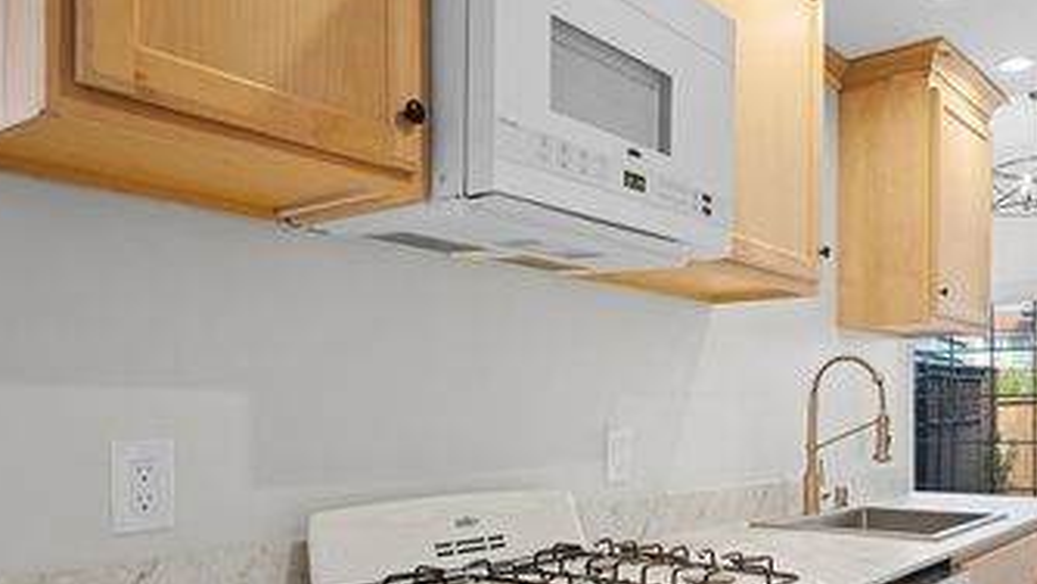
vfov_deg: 34.9
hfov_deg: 58.4
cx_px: 677
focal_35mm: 33
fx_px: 908
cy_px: 438
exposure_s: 1/20
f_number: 4
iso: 640
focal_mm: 21
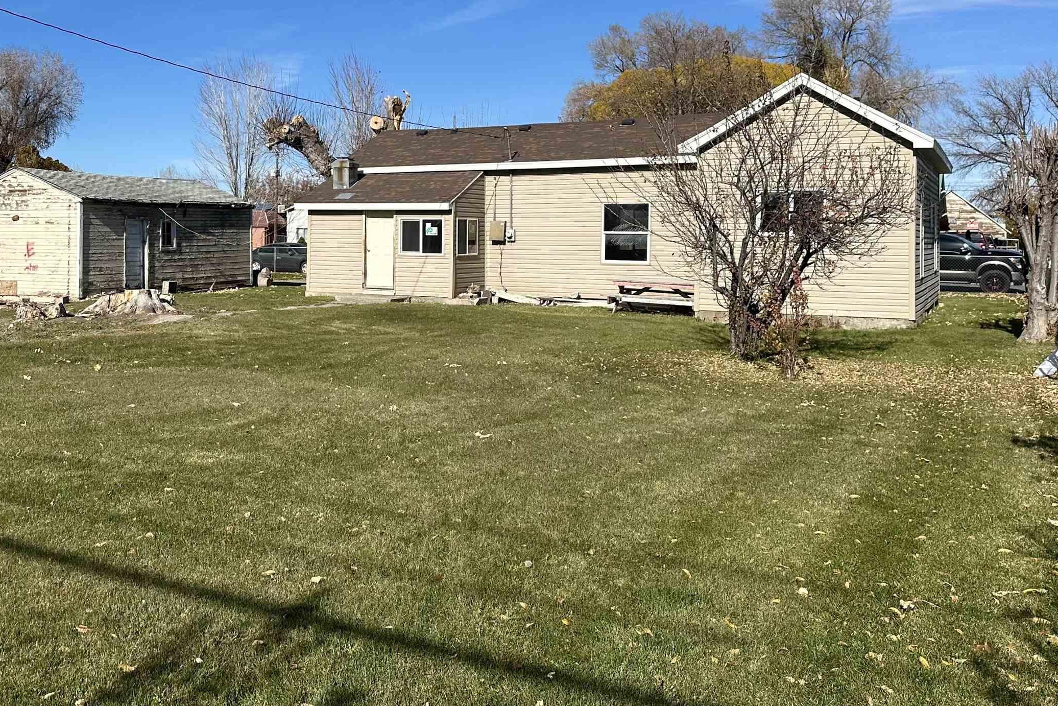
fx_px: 1087
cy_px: 220
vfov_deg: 35.5
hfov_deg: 50.7
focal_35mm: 37
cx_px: 329
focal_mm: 6.86
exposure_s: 1/6211
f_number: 1.78
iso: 80
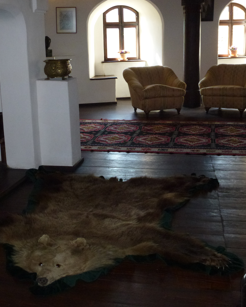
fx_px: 455
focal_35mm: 50
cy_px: 152
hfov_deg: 30.2
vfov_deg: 37.3
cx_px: 98
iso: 320
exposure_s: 1/60
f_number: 3.8
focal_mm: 6.8
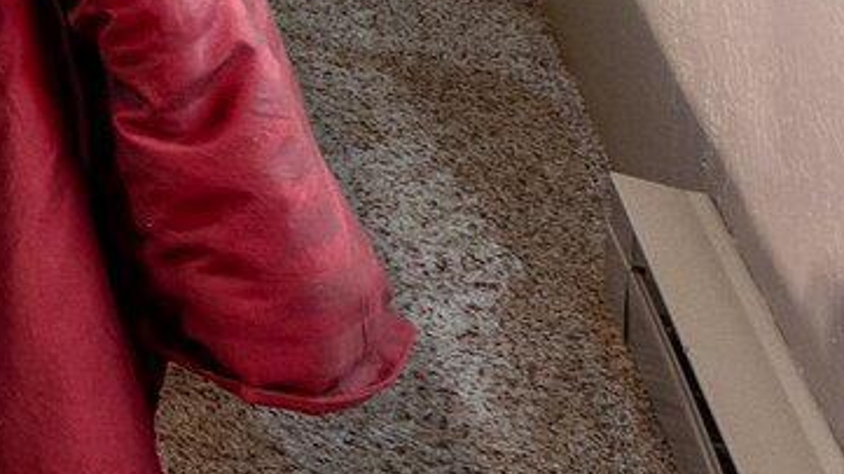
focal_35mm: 95
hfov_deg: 12.3
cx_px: -1548
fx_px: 2126
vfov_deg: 9.9
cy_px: -902
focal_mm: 10.7
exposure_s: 6
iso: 400
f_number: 8
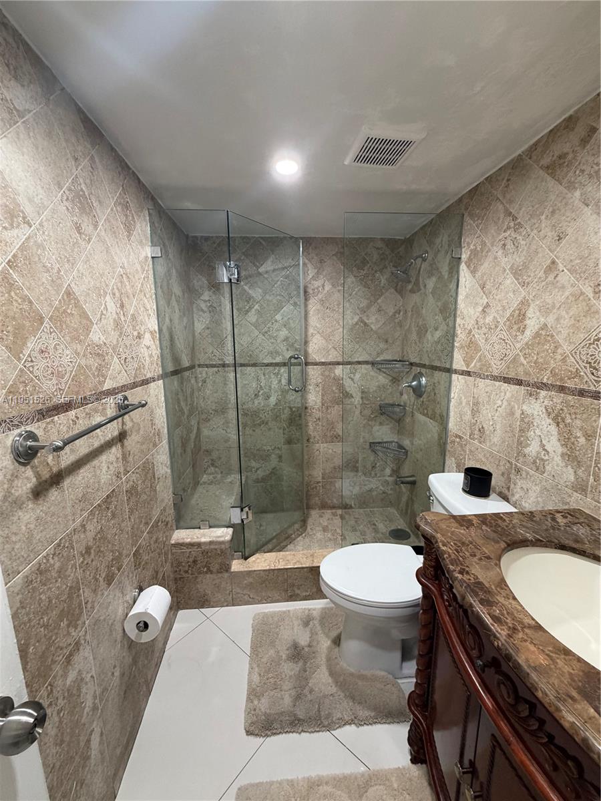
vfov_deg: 102.1
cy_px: 400
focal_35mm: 14
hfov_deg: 85.7
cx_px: 300
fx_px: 324
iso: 320
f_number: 2.2
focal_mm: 2.22
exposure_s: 1/60
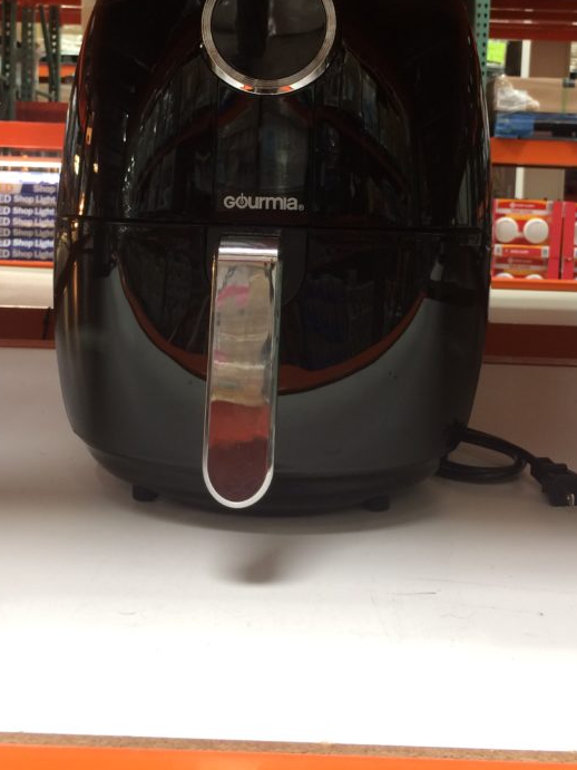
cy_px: 244
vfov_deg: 43.1
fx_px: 956
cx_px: 290
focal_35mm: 43
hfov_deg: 33.6
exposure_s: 1/30
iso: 50
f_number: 2.2
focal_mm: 4.15
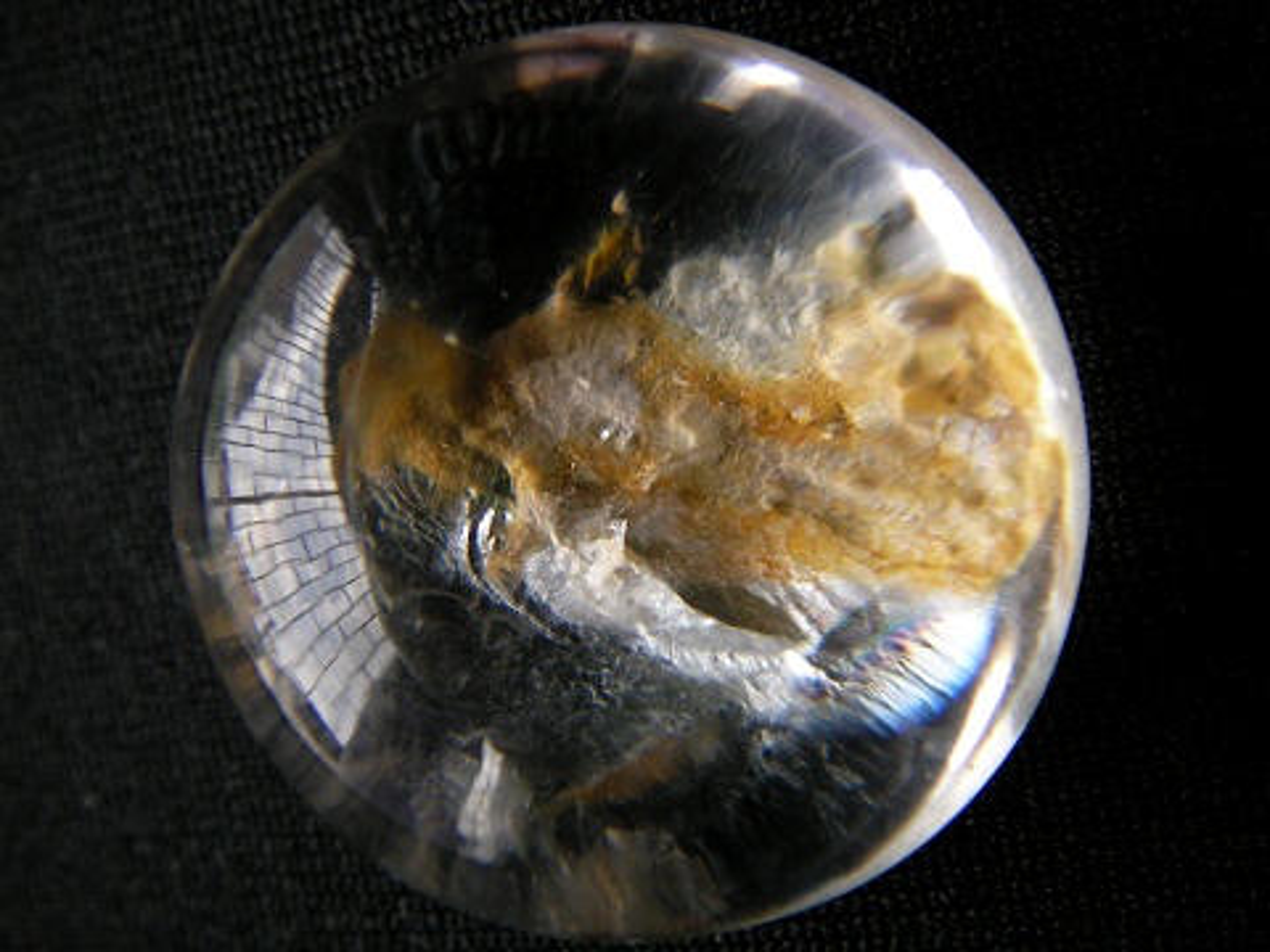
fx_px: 1394
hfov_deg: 49.0
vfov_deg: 37.7
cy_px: 476
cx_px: 635
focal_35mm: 38
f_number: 3.3
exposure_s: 1/82.6
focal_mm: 6.3
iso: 50
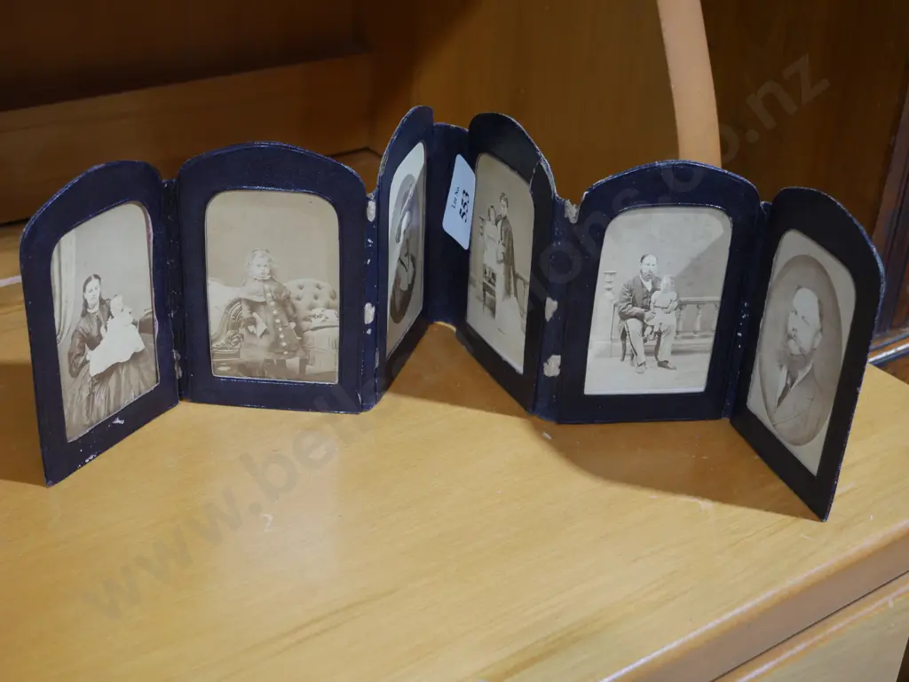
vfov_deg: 29.1
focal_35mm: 50
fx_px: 1314
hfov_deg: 38.2
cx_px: 454
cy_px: 341
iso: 1000
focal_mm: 25
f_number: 5.3
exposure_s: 1/60
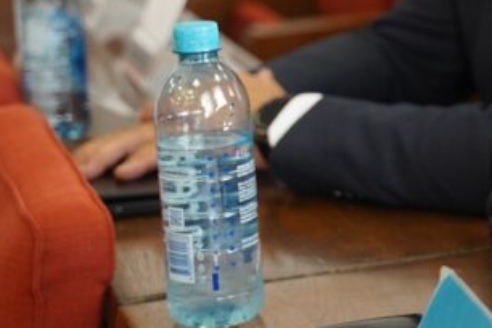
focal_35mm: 144
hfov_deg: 13.7
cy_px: 43
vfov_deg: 9.5
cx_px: 659
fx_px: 1968
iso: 2000
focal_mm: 43
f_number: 2.8
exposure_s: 1/400
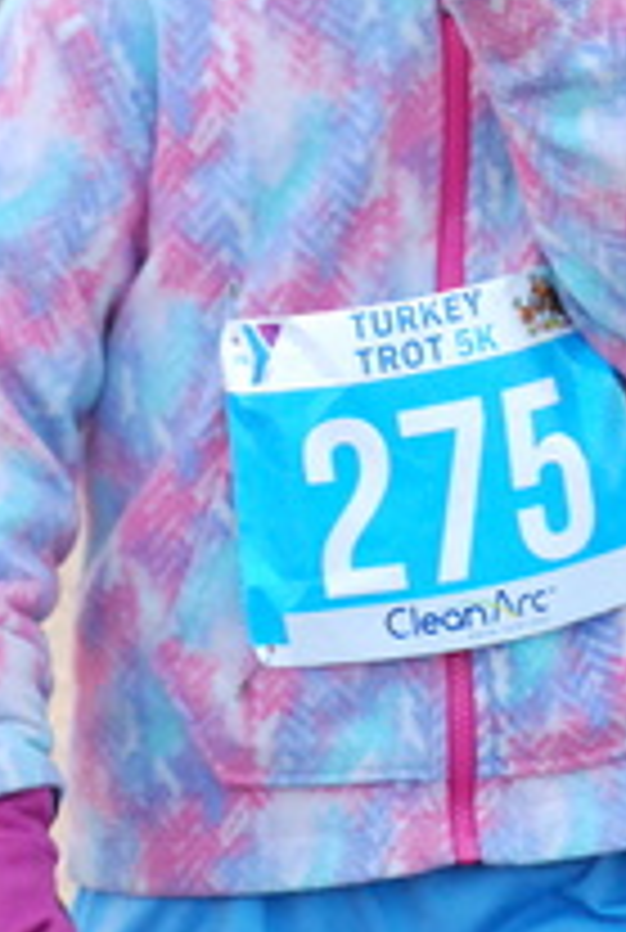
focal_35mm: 338
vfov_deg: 6.1
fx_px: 8780
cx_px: 383
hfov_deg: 4.1
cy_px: 302
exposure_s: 1/125
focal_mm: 85
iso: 1600
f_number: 13
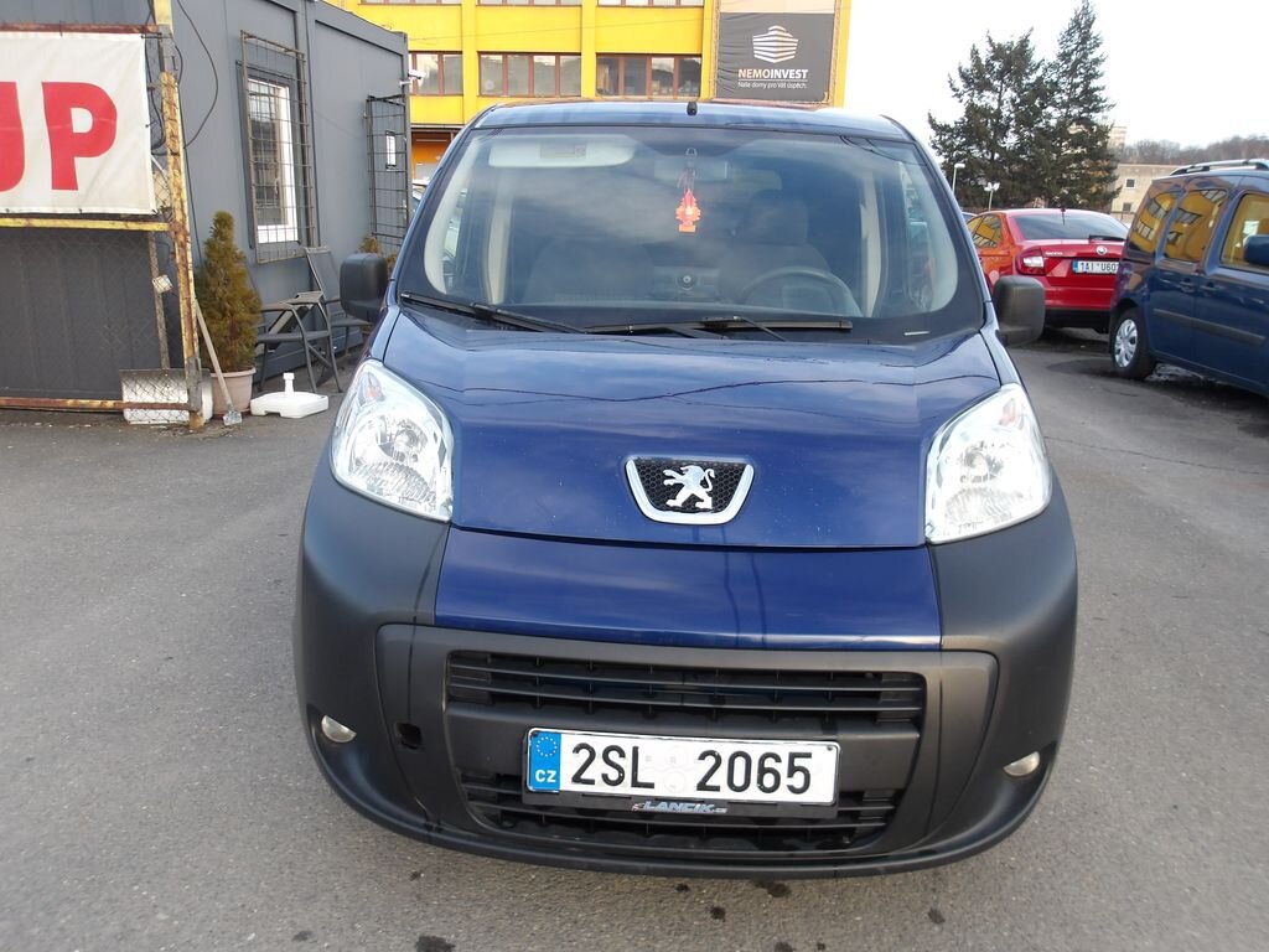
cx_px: 634
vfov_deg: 51.4
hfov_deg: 65.3
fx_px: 990
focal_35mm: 27
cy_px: 476
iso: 100
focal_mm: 4.9
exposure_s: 1/72
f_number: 3
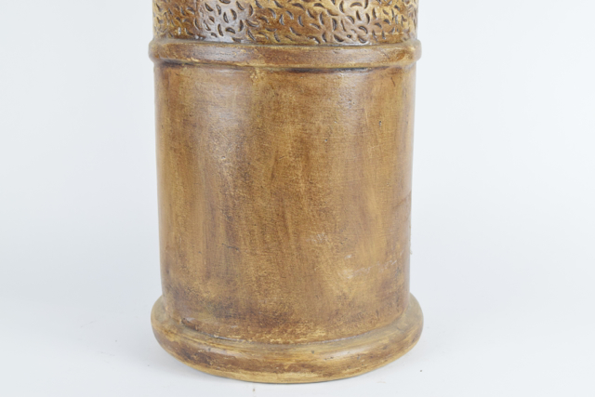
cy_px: 198
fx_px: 942
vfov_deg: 23.8
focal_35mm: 57
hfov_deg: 35.0
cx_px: 298
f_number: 8
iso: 800
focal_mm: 38
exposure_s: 1/125
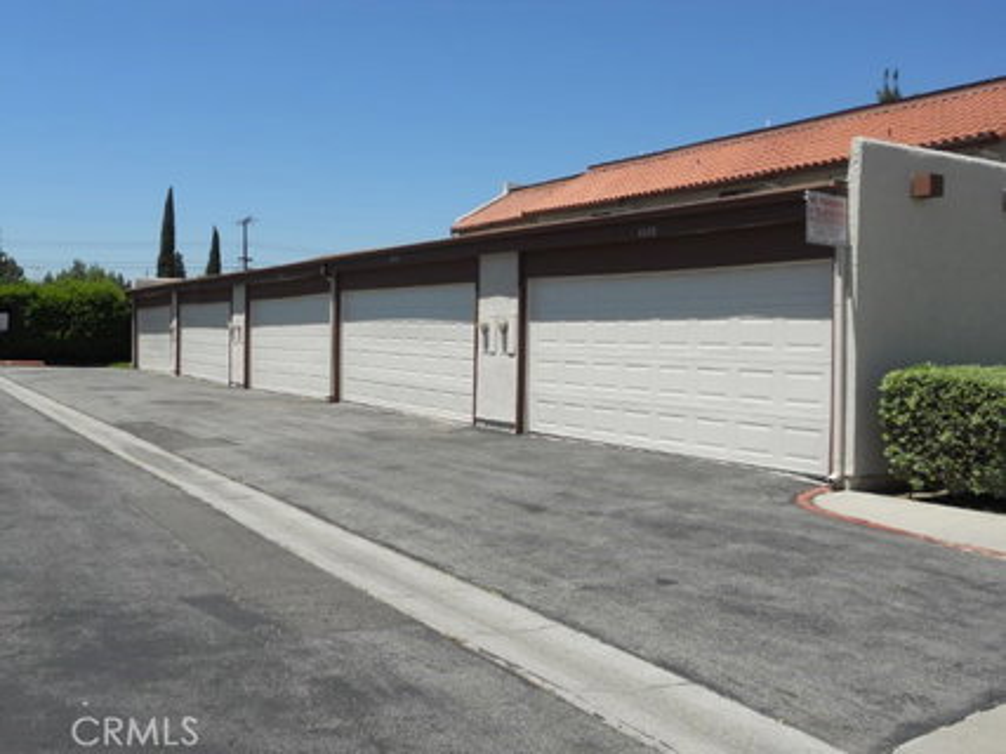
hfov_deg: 49.0
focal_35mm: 38
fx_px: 1104
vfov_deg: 37.7
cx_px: 503
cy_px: 377
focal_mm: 6.9
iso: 80
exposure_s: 1/1000
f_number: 9.8
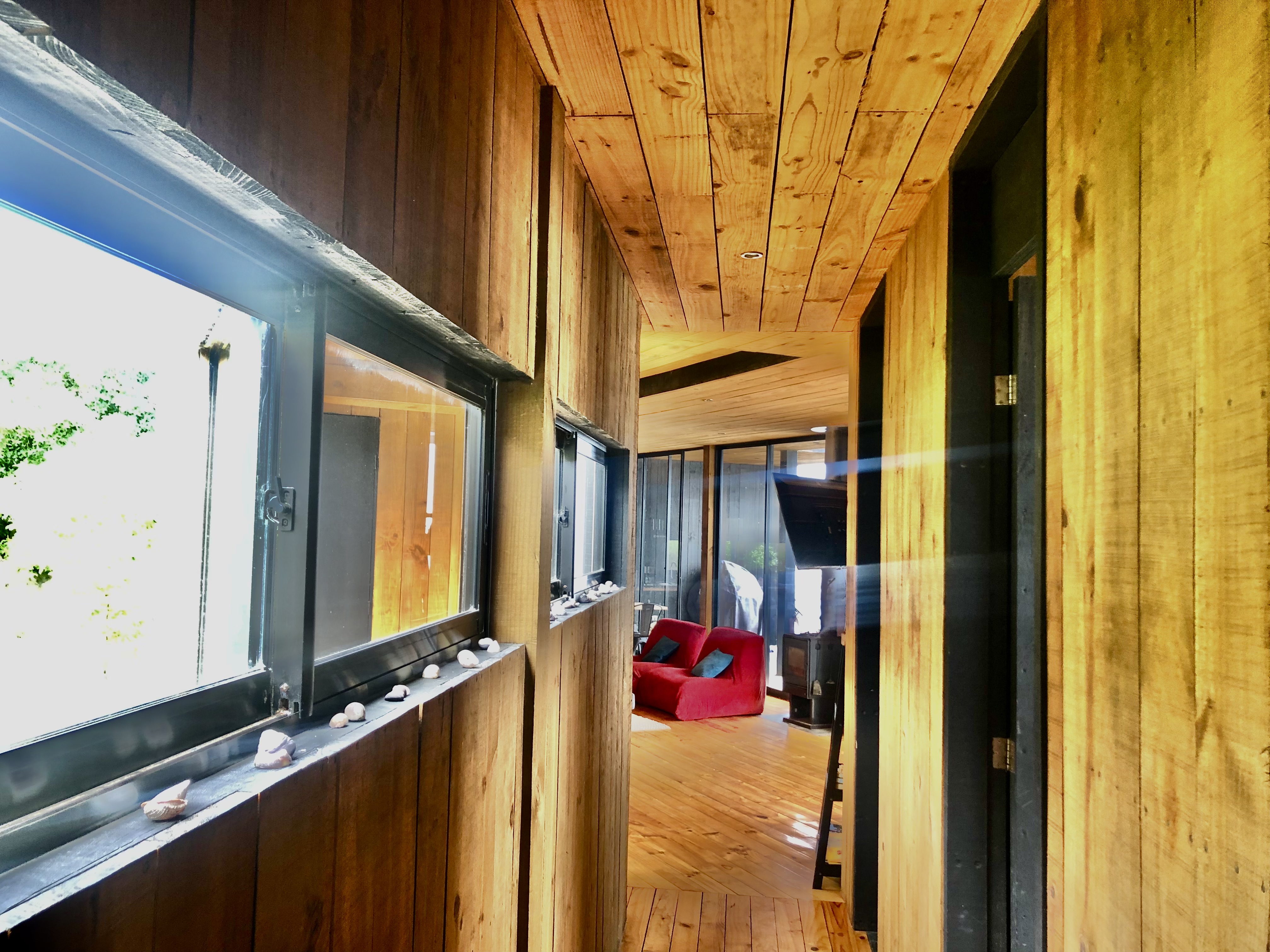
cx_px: 635
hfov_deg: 63.4
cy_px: 476
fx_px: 1027
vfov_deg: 49.7
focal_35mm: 28
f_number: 1.8
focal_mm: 3.99
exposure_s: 1/40
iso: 25
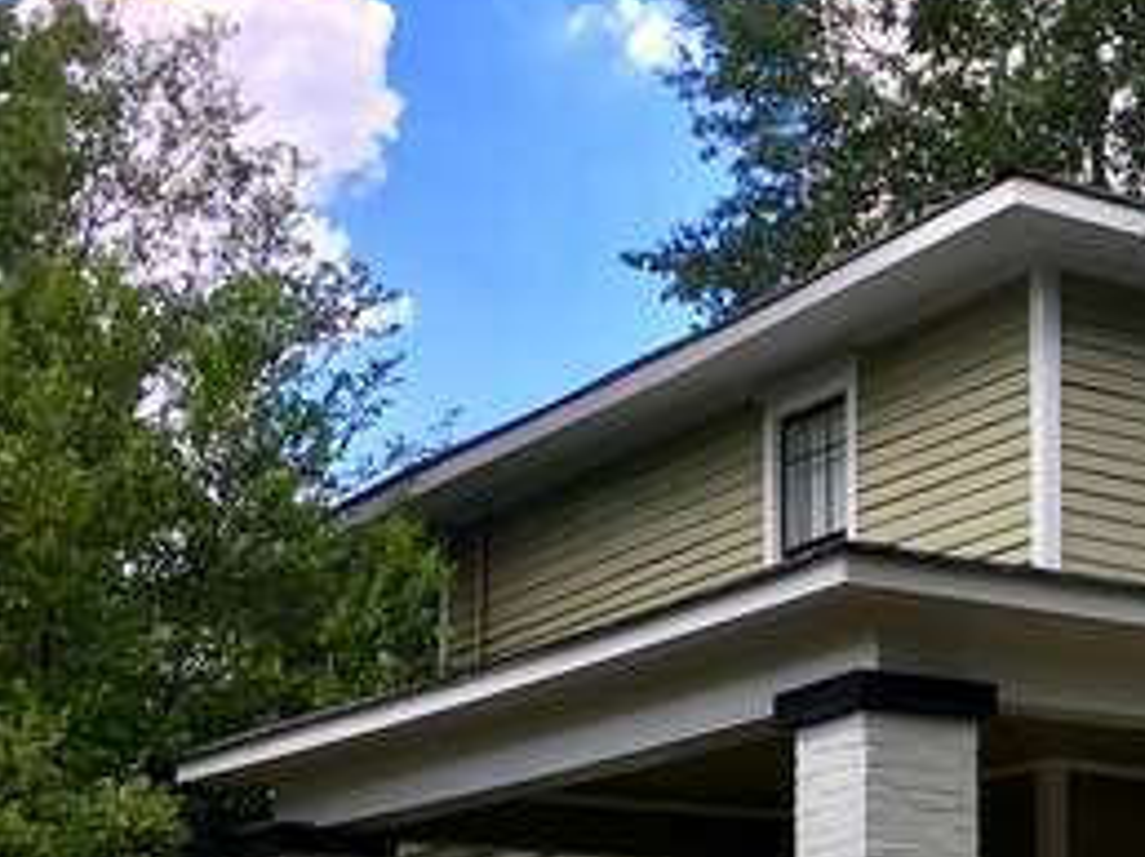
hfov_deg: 20.5
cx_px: 1345
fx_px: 2974
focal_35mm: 90
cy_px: 768
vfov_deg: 16.2
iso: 25
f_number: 2.2
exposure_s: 1/569
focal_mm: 4.15
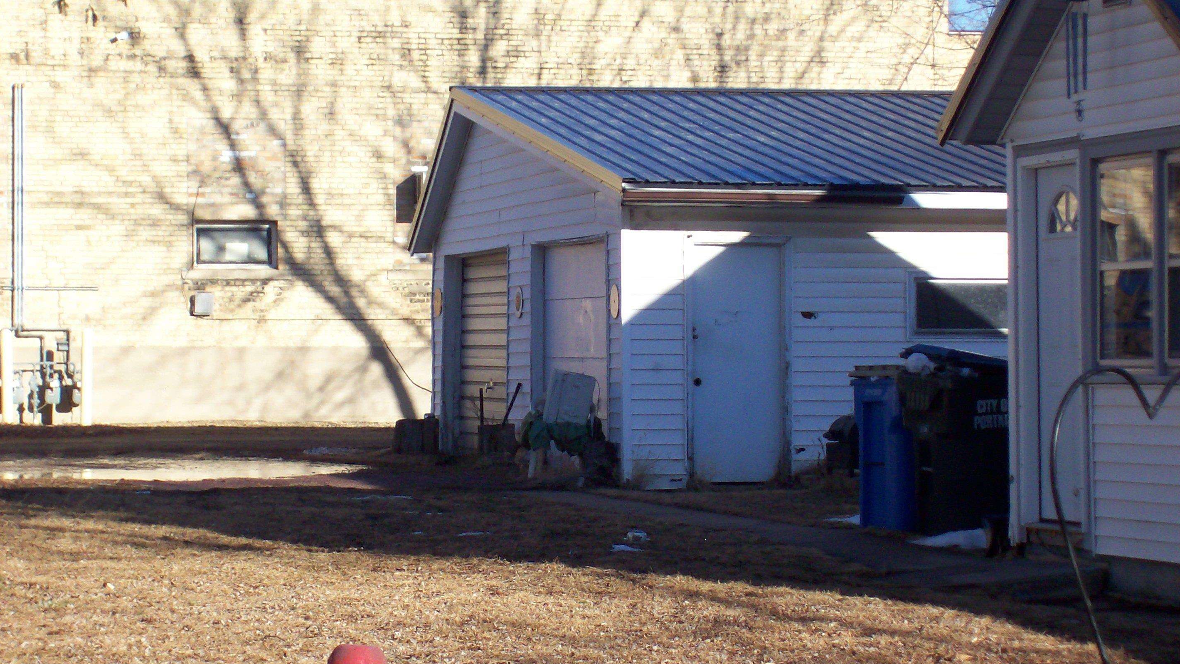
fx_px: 3692
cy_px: 257
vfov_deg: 10.3
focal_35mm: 118
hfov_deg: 18.2
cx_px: 591
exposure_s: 1/411
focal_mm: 18
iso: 80
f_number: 4.8
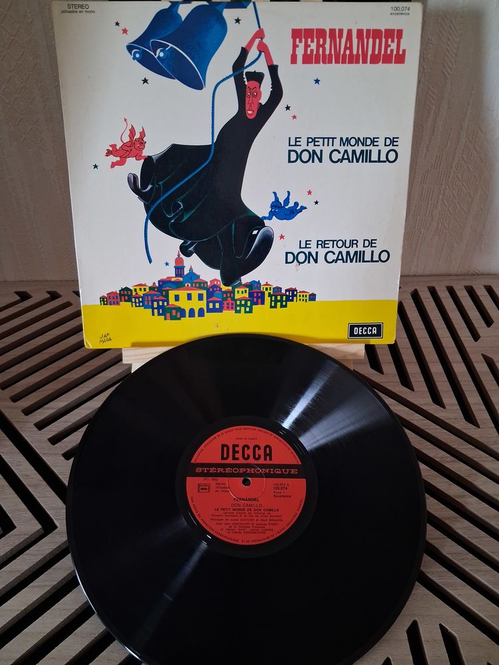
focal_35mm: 27
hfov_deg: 51.4
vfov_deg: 65.3
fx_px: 519
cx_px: 250
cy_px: 332
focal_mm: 4
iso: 500
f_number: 1.8
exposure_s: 1/25
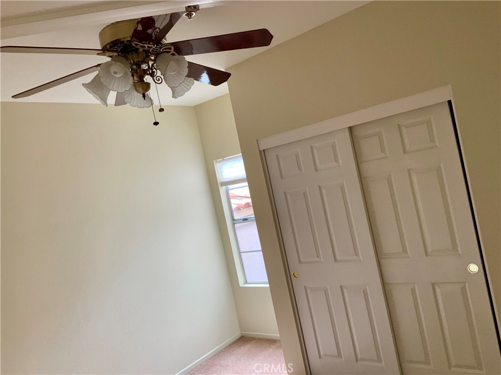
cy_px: 188
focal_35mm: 29
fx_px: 420
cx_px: 250
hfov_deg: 61.7
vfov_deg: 48.2
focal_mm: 3
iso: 50
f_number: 1.8
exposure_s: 1/60
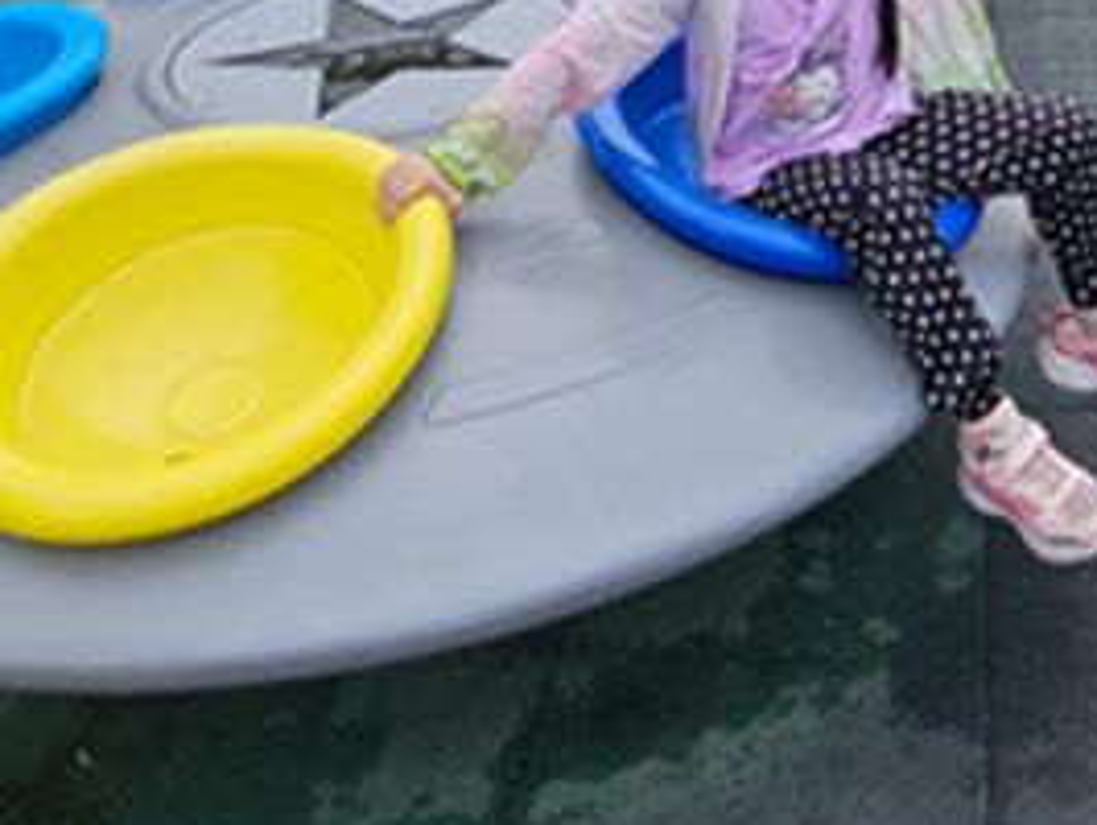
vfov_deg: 23.1
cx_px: 858
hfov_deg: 37.0
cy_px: -441
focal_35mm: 50
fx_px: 1586
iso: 50
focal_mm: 2.2
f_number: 2.2
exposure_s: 1/1829
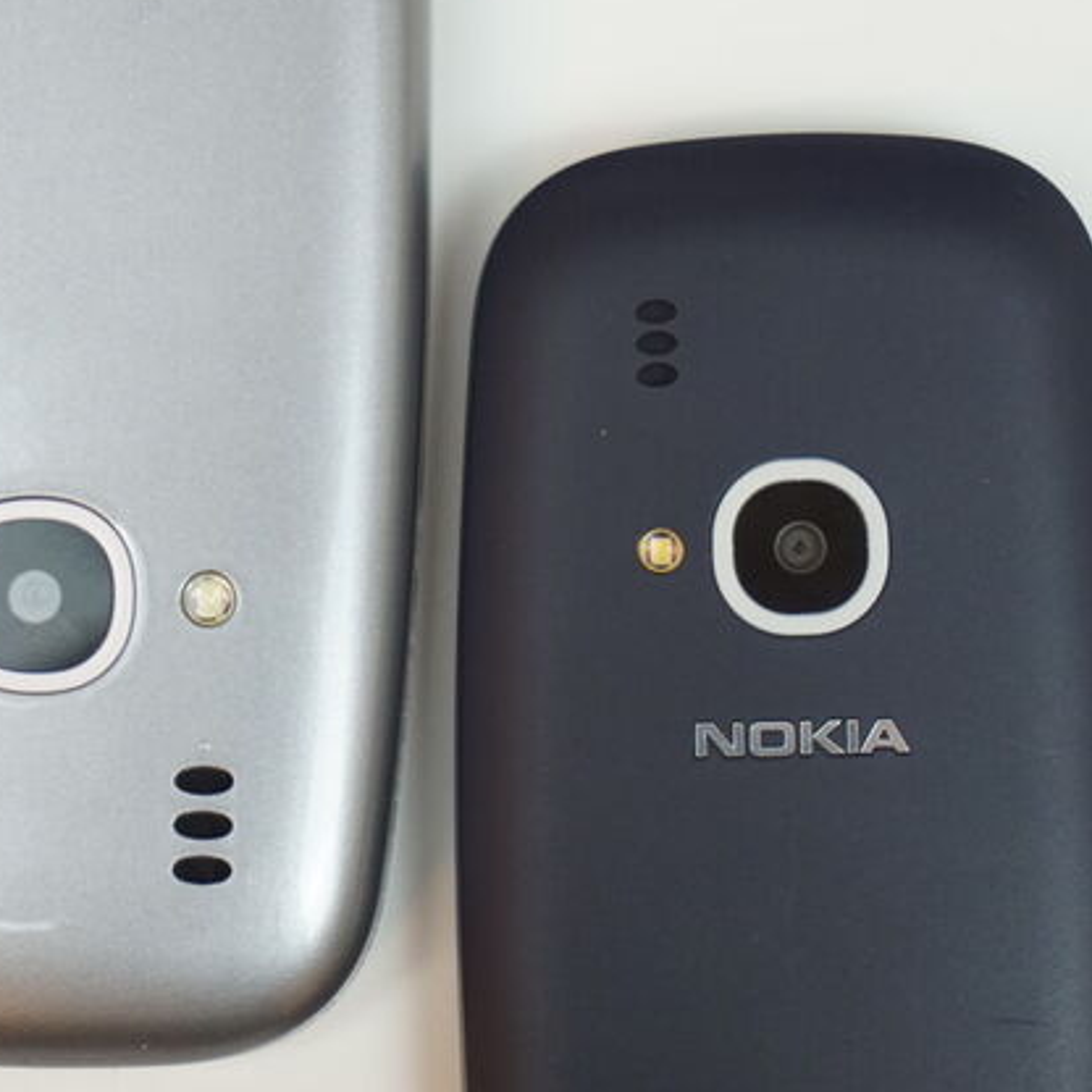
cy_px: 580
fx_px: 4533
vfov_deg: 13.7
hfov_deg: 13.7
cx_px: 459
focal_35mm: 127
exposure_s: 1/80
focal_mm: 50
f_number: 5.6
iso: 1000
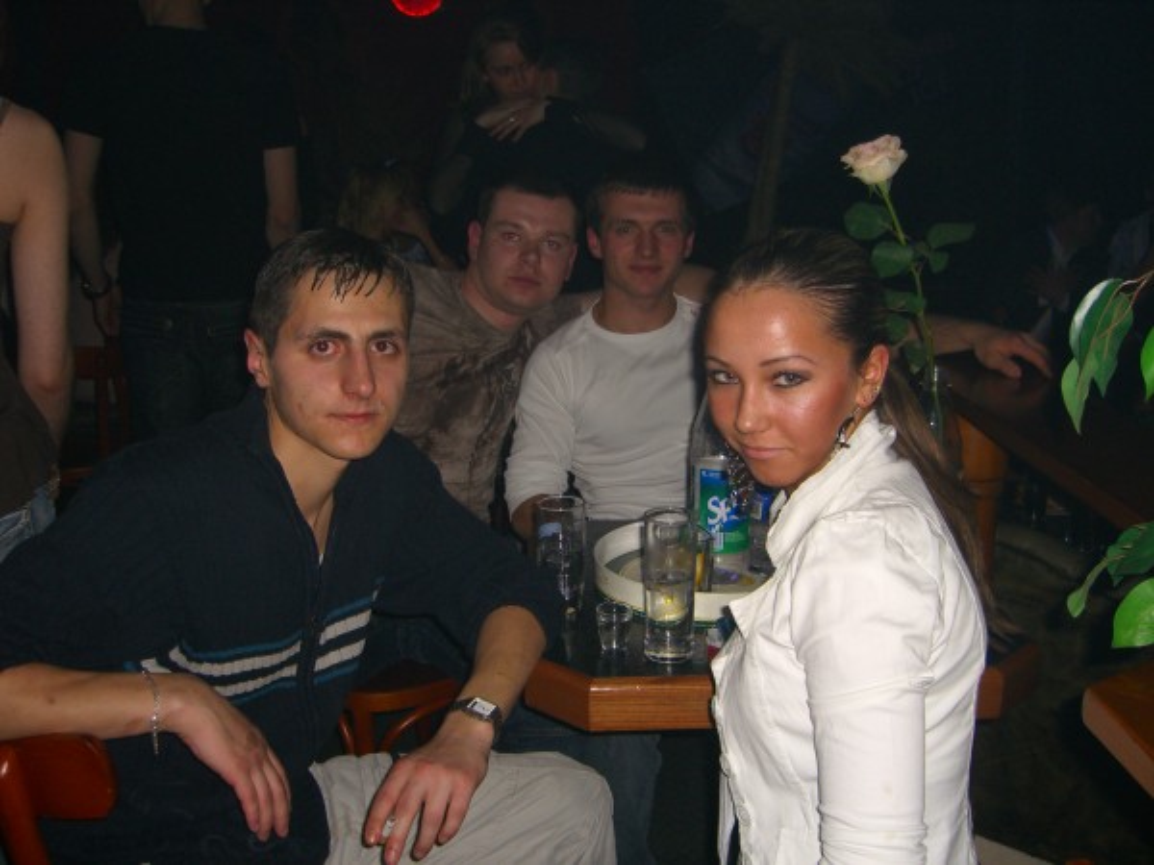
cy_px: 432
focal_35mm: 38
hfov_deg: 49.0
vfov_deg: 37.7
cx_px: 577
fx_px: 1267
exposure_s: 1/60
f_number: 2.8
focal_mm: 7.9
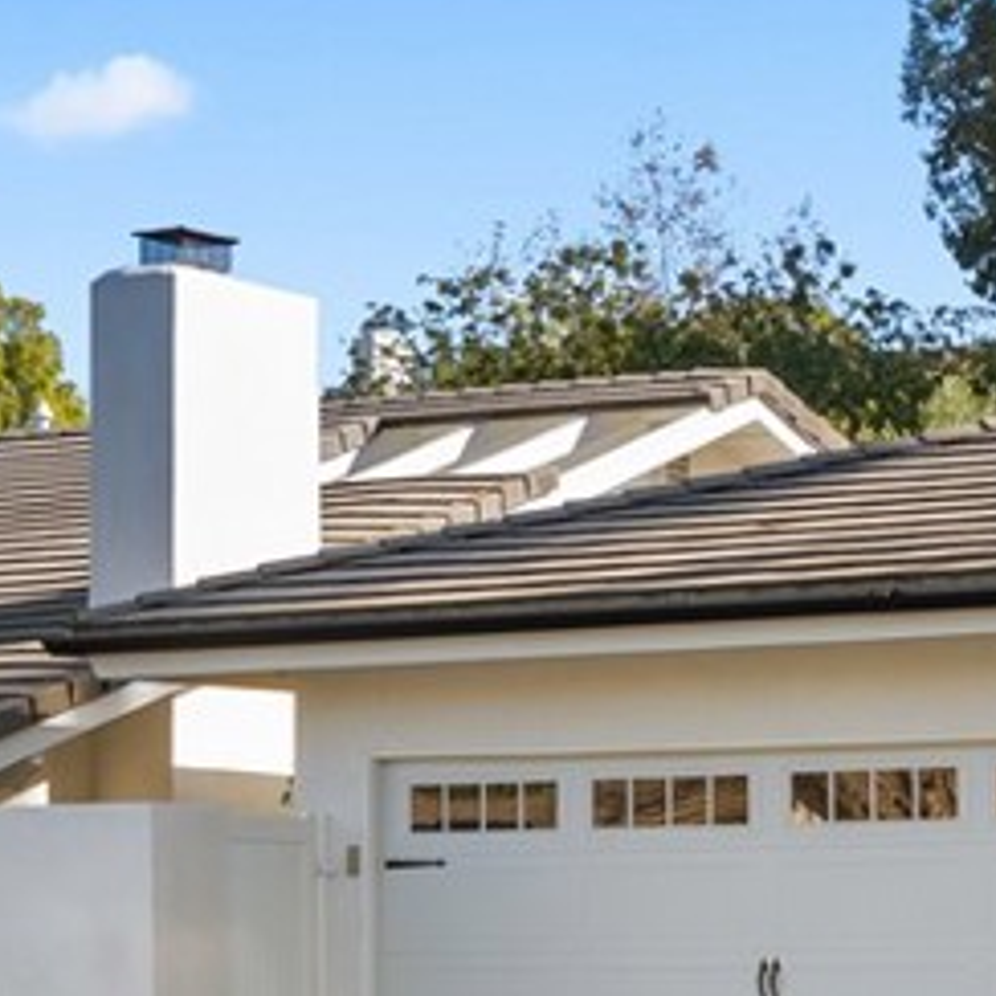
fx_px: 4069
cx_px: 371
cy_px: 876
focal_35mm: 125
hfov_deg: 13.9
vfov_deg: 13.8
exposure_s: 1/200
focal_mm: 35
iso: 640
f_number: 9
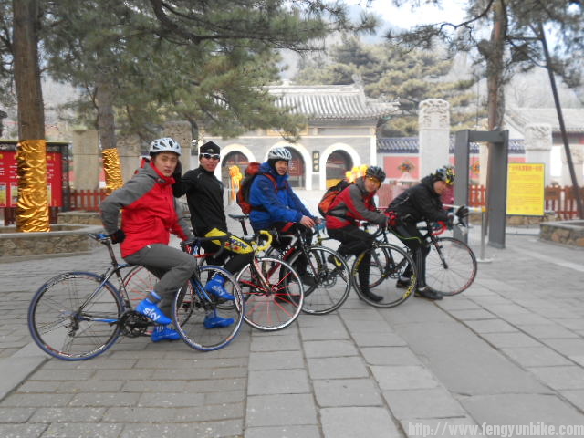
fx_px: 540
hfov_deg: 56.8
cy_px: 219
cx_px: 292
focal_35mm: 32
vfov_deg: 44.2
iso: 80
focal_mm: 5.8
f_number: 3.6
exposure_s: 1/30
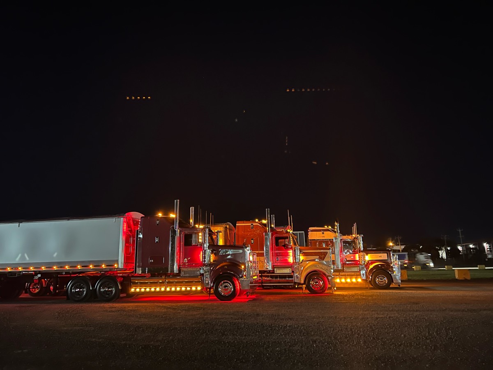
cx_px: 246
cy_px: 185
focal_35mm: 26
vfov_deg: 53.1
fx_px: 370
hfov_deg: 67.3
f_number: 1.5
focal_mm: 5.7
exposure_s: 1/12
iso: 640
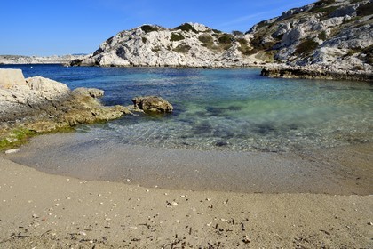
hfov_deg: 73.7
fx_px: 249
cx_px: 186
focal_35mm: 24
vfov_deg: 53.1
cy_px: 124
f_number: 14
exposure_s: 1/250
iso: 200
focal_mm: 24
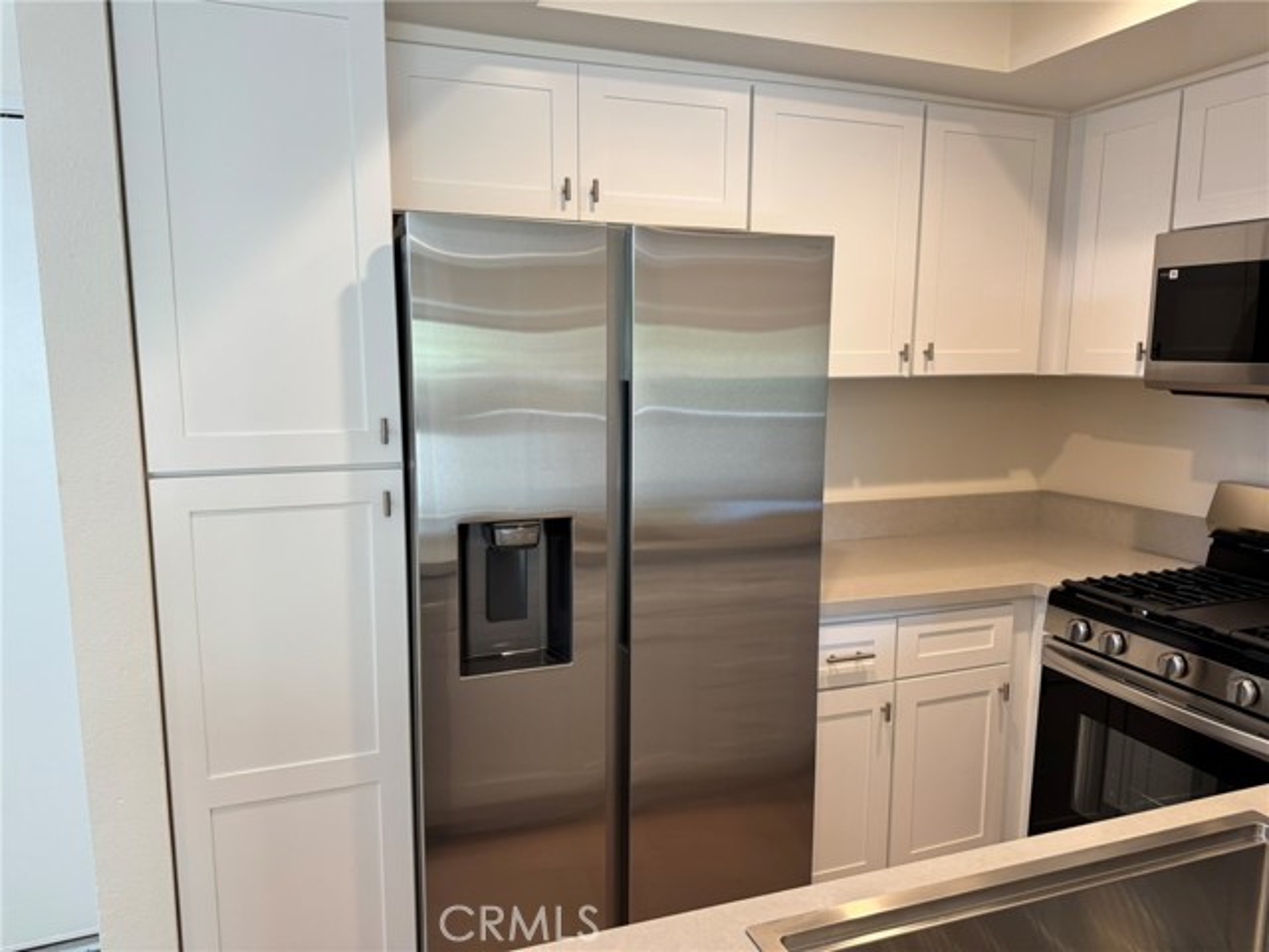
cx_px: 634
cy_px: 476
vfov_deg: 56.8
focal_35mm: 24
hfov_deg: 71.6
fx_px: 880
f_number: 1.78
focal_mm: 6.76
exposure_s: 1/120
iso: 200
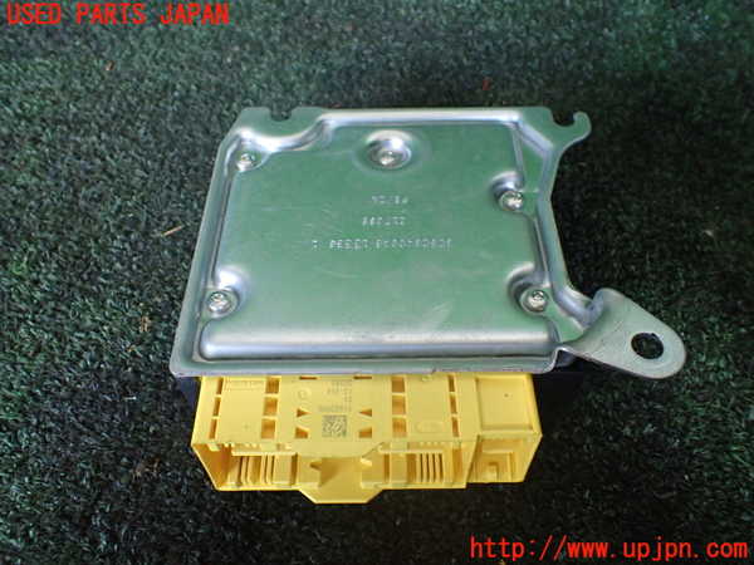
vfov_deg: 46.8
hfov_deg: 60.0
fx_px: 653
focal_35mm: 30
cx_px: 377
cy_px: 282
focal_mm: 5.4
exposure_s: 1/125
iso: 500
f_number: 2.3
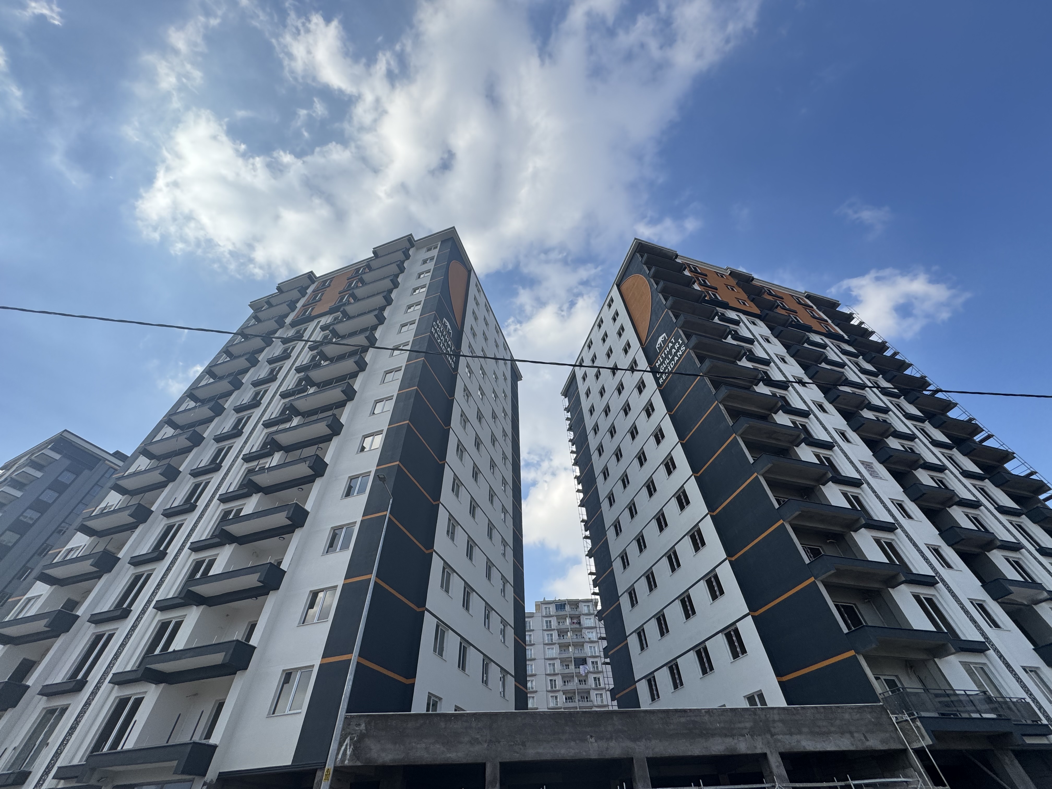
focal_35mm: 14
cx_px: 526
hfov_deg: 102.1
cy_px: 394
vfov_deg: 85.7
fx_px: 425
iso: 50
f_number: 2.2
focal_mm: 2.22
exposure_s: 1/1832
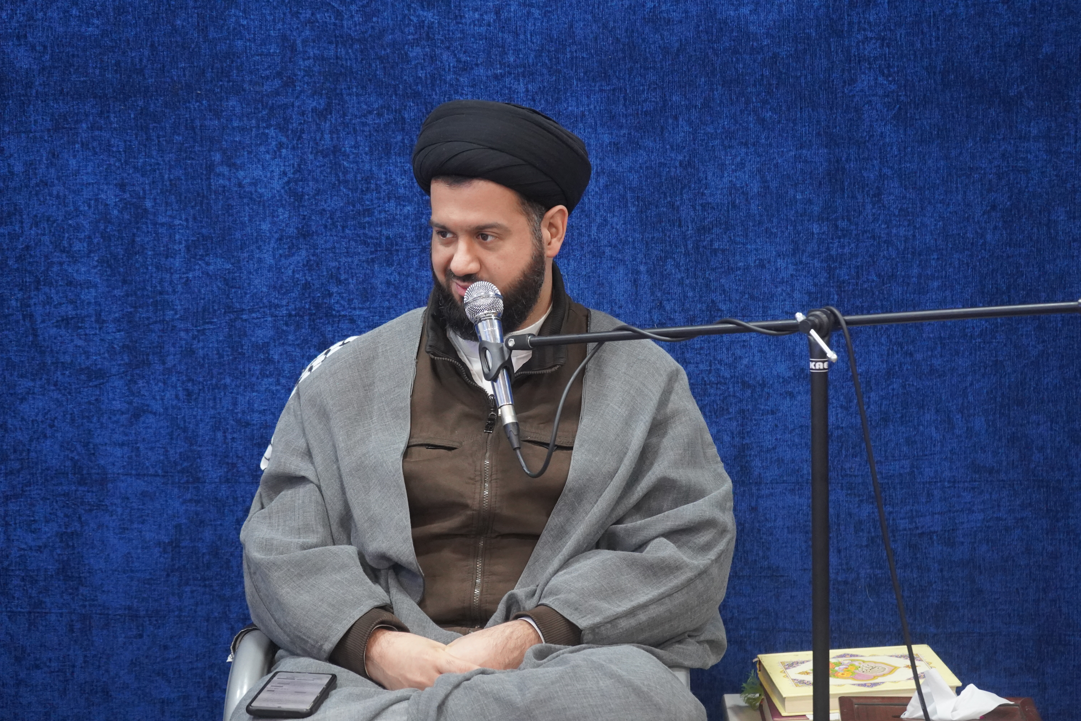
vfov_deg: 19.5
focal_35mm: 70
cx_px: 540
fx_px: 2102
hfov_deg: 28.8
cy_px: 360
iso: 6400
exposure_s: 1/160
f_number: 5.6
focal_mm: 70
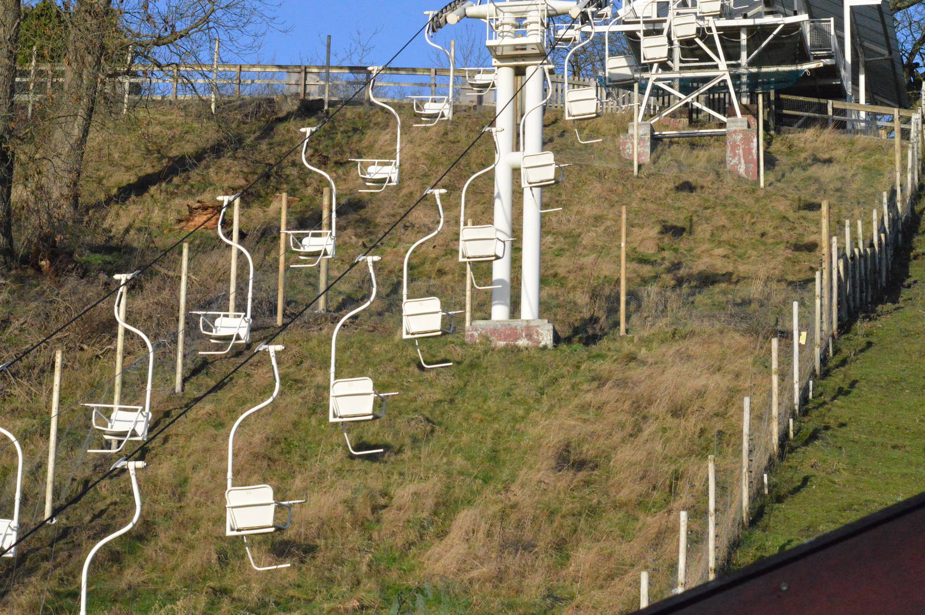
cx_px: 462
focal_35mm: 105
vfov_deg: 13.0
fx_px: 2696
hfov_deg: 19.5
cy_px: 308
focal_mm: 70
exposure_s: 1/4000
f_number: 14
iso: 6400
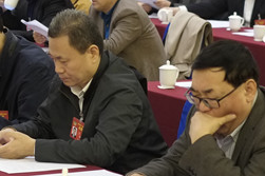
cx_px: 53
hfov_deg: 10.8
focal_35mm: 190
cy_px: -14
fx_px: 1398
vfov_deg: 7.2
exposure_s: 1/160
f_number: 2.2
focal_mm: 35
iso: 1600
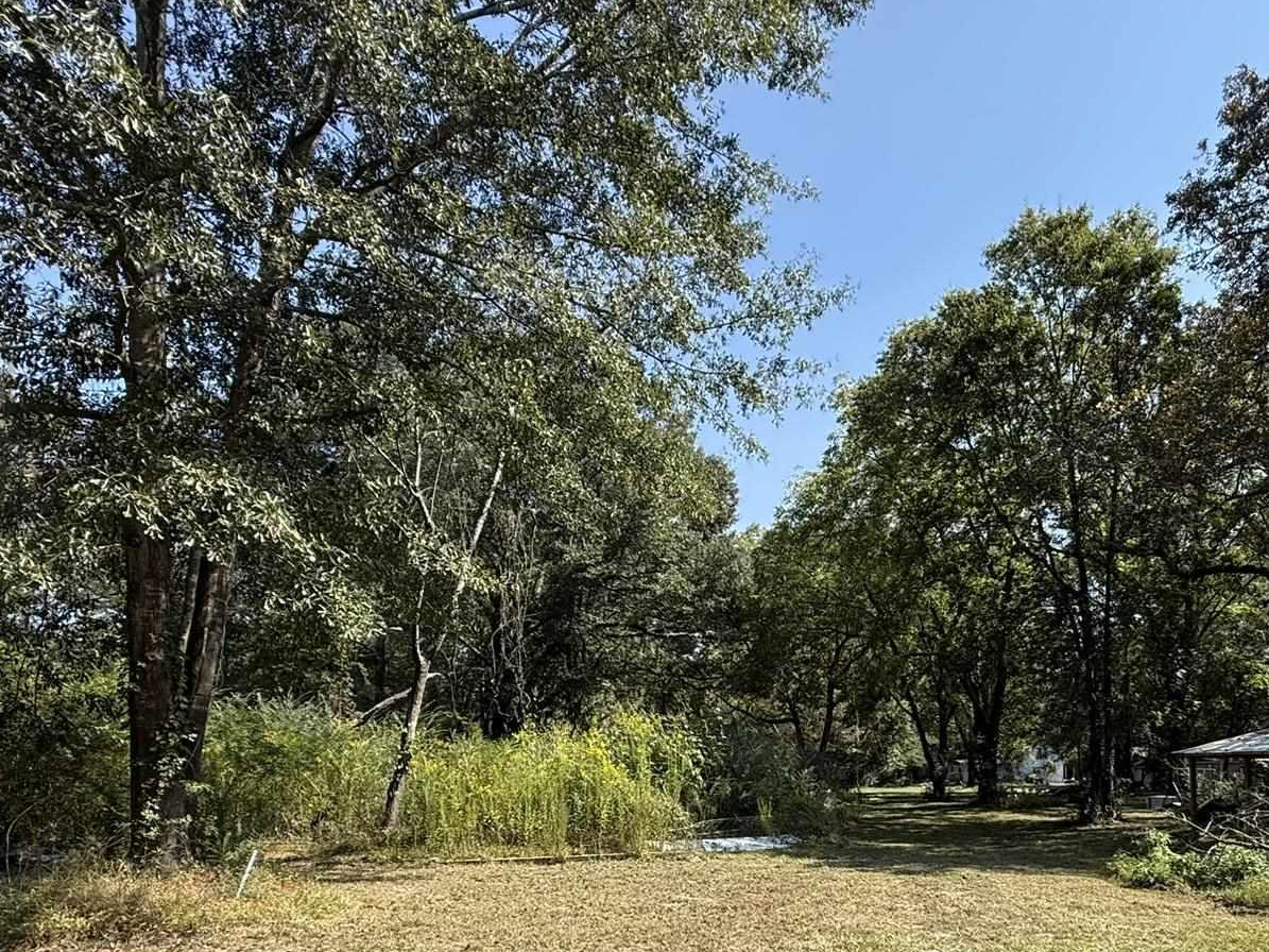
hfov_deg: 70.0
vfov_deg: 53.9
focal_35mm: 24
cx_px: 824
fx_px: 880
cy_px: 727
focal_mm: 2.22
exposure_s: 1/686
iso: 50
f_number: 2.2
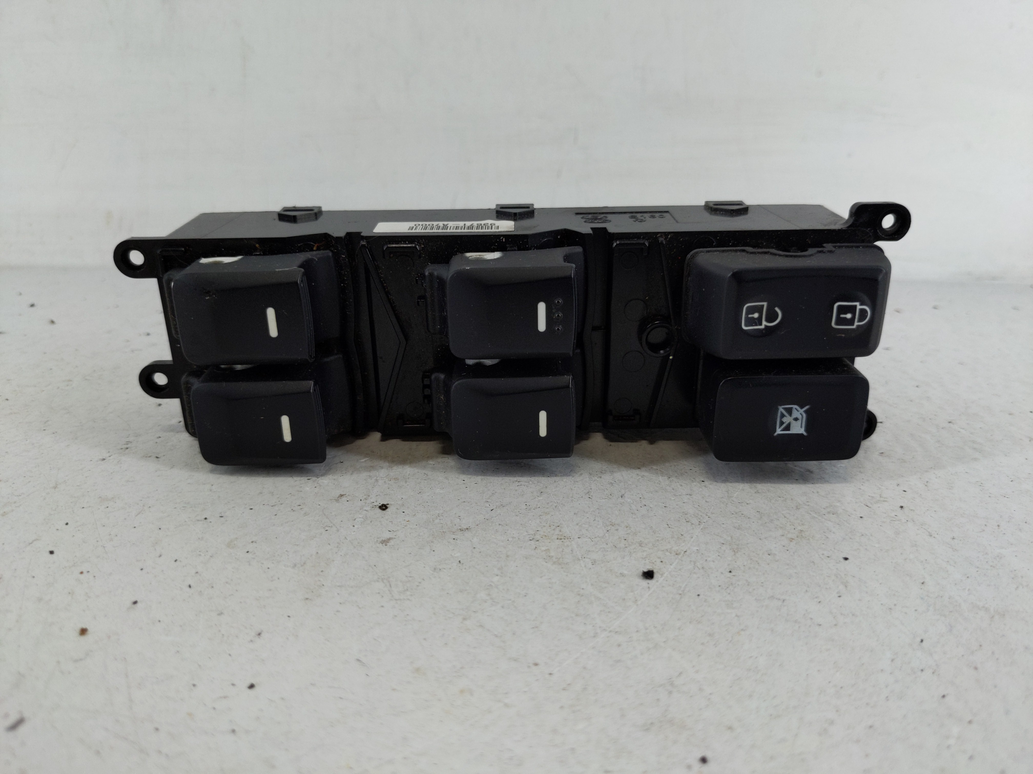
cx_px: 516
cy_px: 387
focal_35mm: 25
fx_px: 746
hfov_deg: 69.4
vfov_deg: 54.9
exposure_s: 1/123
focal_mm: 4.38
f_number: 1.73
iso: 57
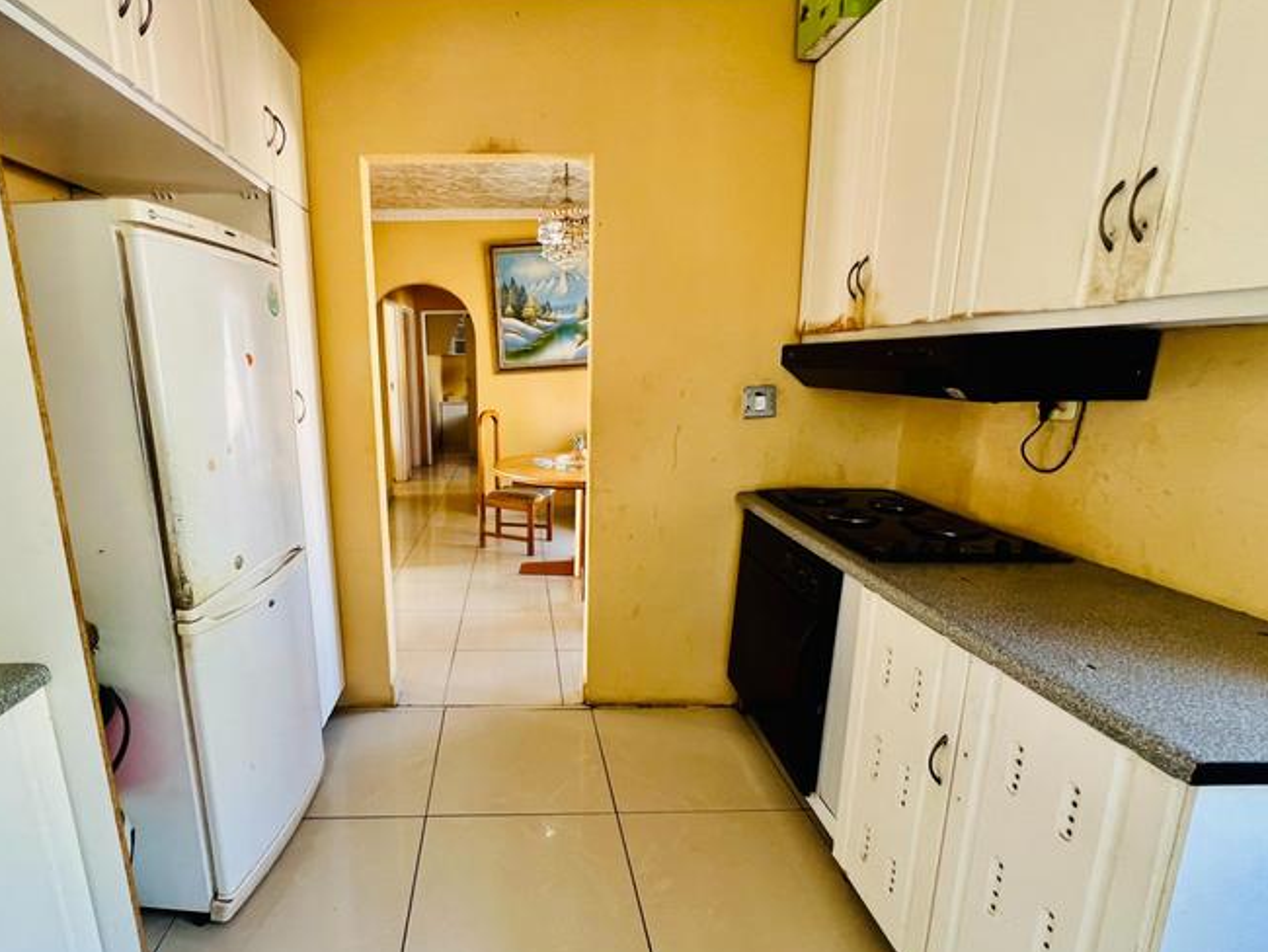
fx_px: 586
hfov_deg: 93.5
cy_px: 503
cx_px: 521
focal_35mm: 16
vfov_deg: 78.1
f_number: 1.8
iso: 200
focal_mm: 1.57
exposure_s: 1/99
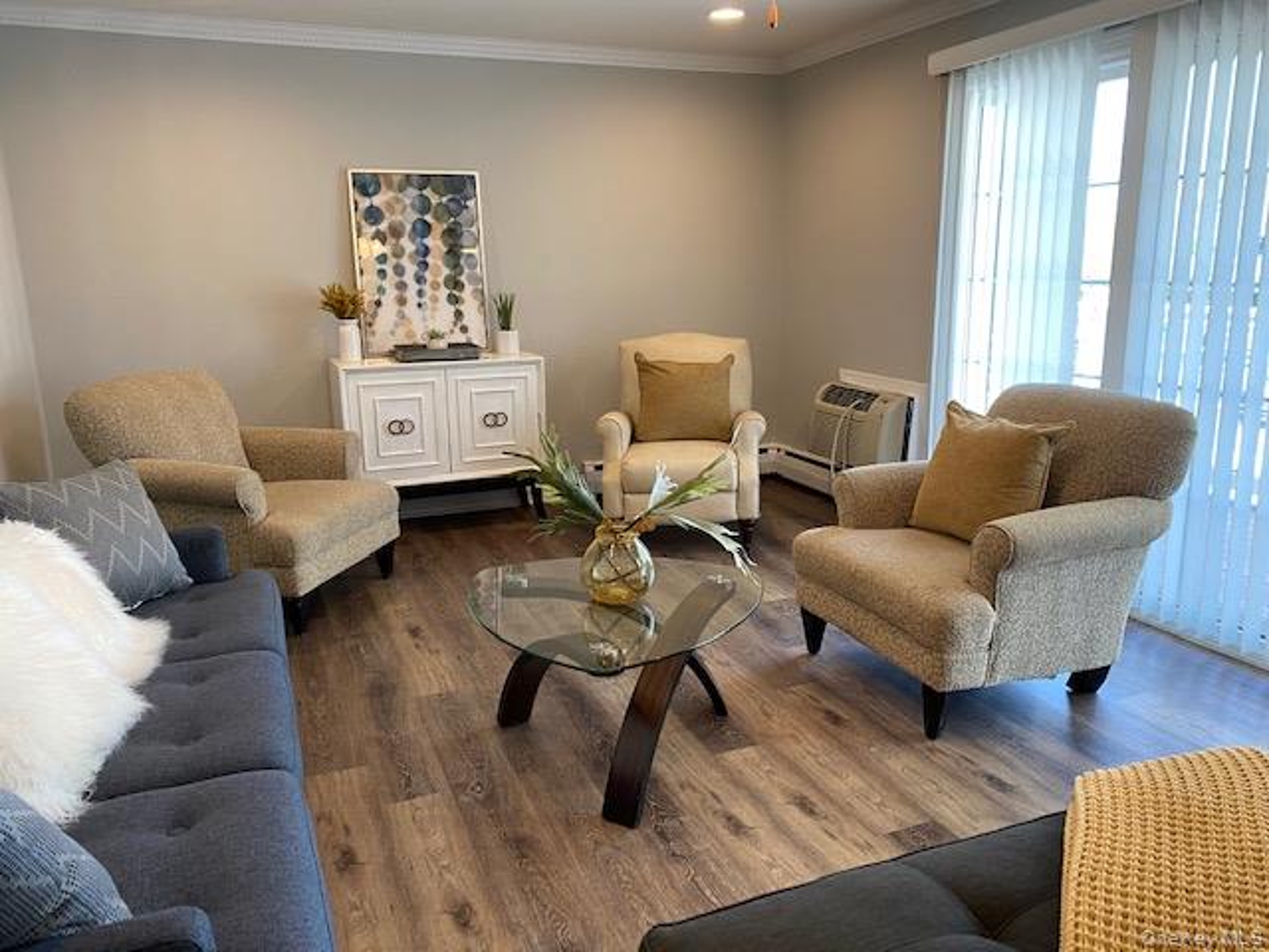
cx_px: 634
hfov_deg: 67.3
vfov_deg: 53.1
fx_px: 953
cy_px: 476
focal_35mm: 26
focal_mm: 4.25
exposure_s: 1/60
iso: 80
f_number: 1.8
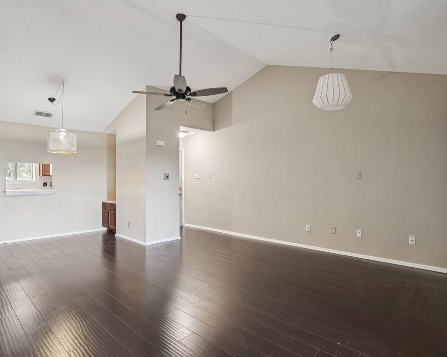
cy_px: 179
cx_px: 209
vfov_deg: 70.9
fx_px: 251
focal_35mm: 19
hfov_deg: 83.2
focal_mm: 16
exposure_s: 1/3
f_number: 8
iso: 400
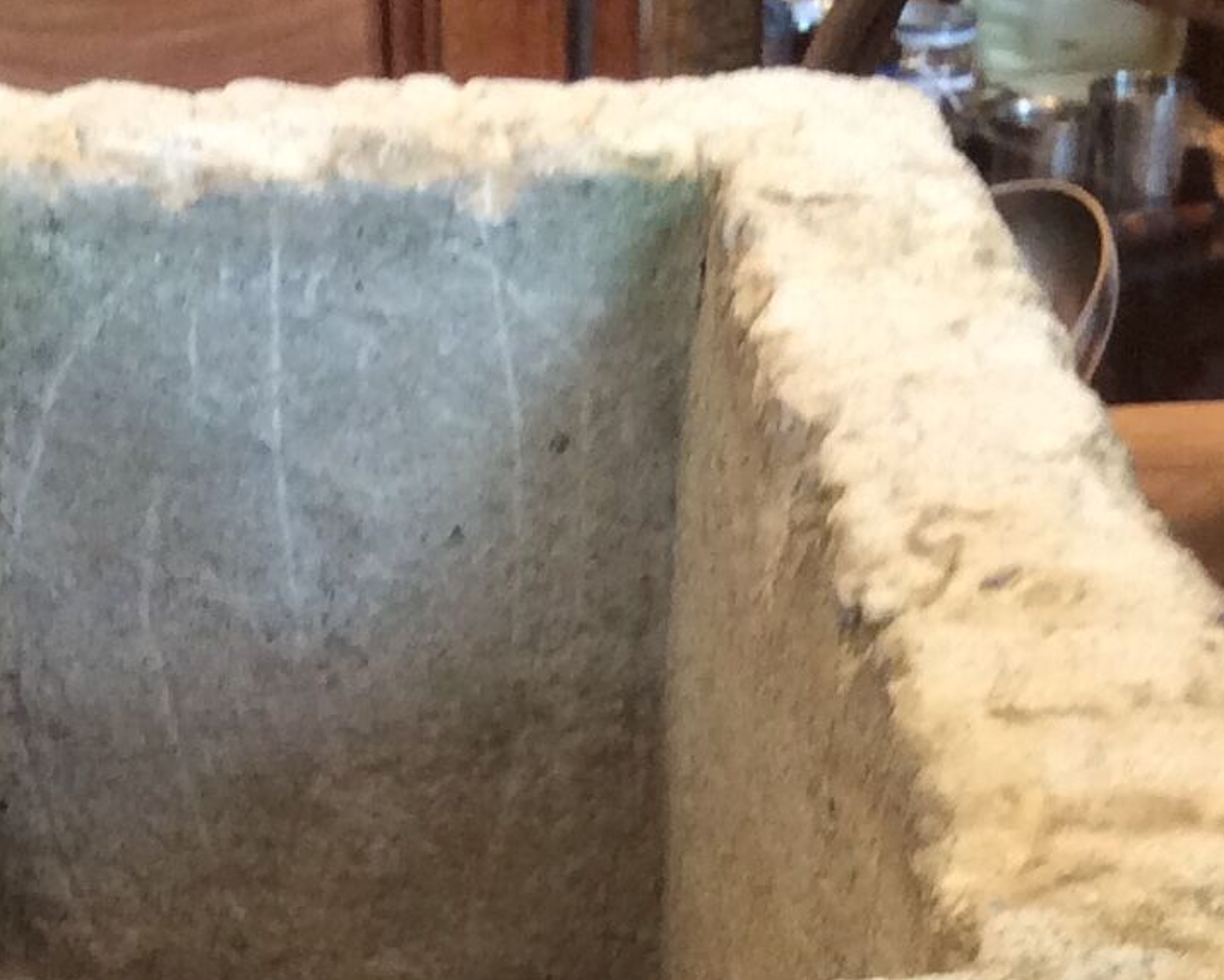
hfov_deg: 17.0
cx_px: 519
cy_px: 1592
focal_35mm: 113
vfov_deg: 12.7
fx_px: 4094
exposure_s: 1/25
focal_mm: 3.3
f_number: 2.4
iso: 80
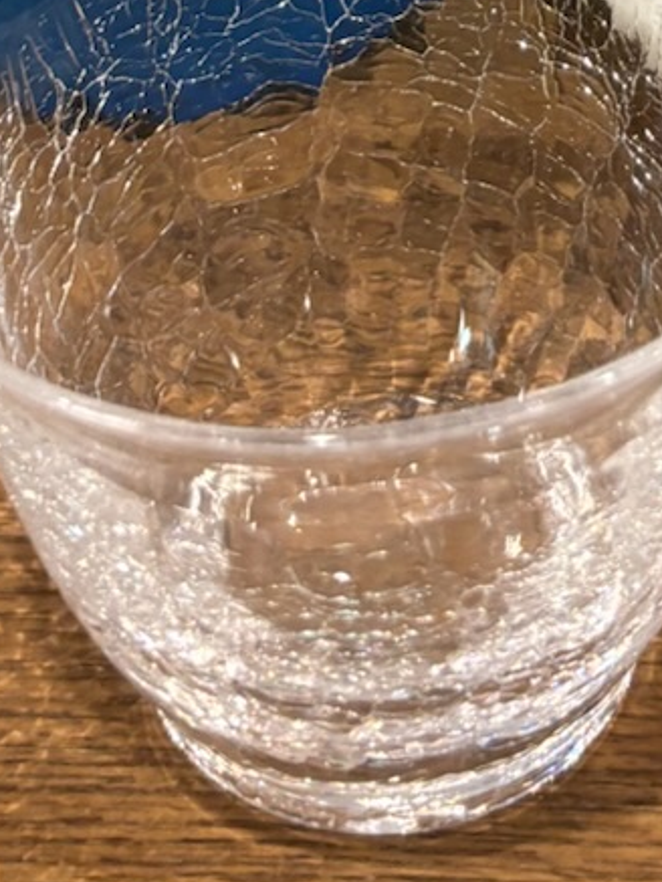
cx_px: 549
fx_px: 3033
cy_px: -559
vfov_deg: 15.0
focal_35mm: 119
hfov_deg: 12.4
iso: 200
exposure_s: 1/50
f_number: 1.6
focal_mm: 5.96
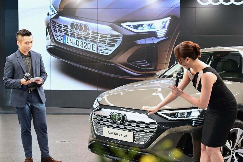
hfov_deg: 33.4
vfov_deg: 22.6
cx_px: 122
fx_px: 405
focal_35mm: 60
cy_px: 81
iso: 1000
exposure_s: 1/80
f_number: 5.6
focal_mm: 60
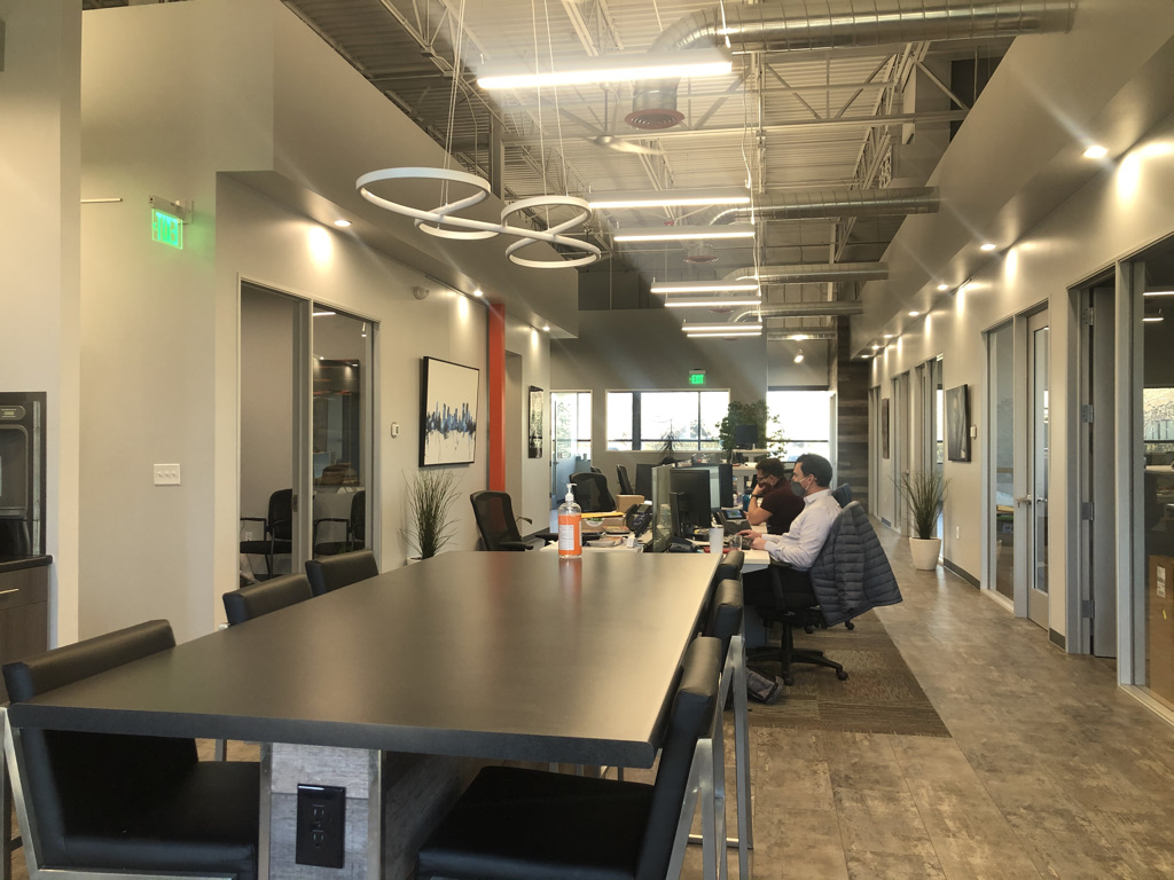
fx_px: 950
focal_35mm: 28
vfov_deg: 49.7
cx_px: 587
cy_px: 440
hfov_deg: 63.4
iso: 32
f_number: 1.8
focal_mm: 4
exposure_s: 1/24
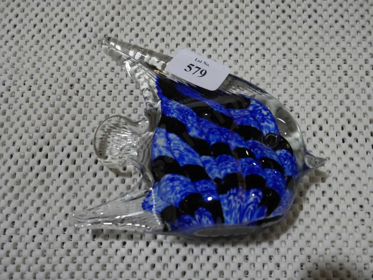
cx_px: 186
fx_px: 431
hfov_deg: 46.8
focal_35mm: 40
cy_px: 140
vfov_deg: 36.0
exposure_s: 1/100
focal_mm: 20
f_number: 5
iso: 200
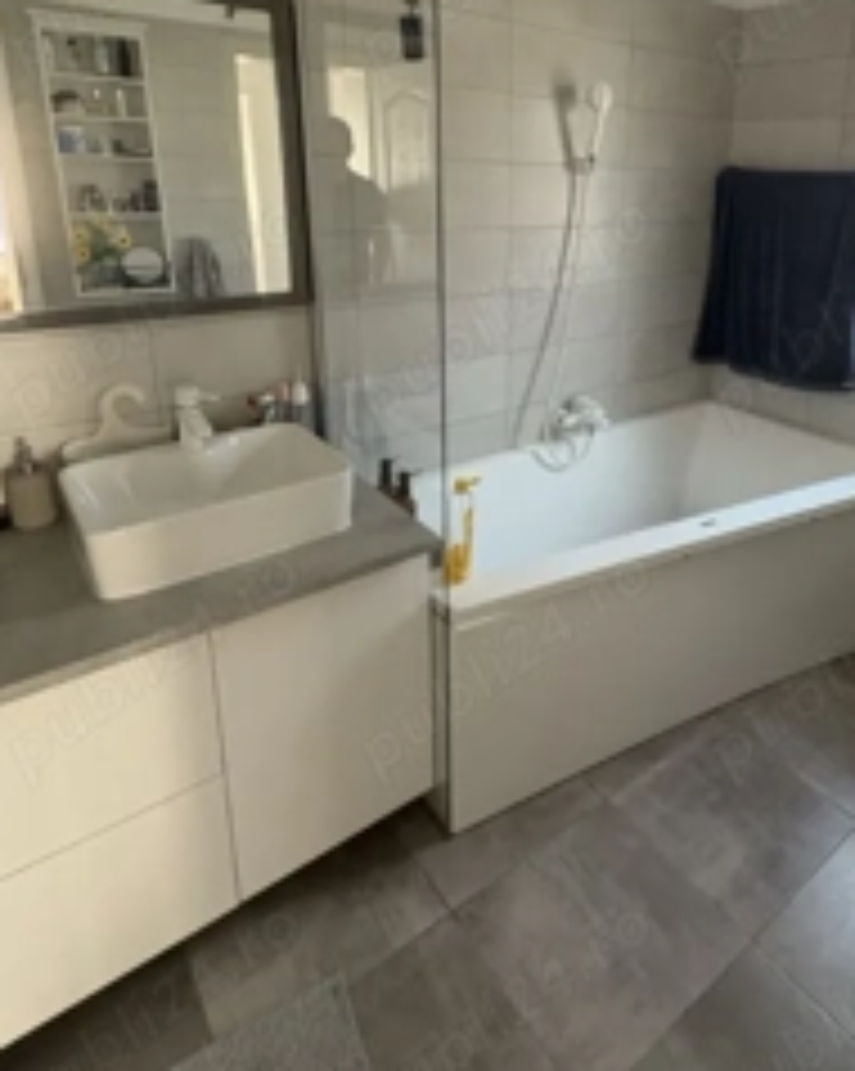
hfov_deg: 59.0
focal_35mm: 23
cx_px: 590
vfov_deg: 70.7
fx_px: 728
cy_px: 364
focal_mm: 2.22
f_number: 2.2
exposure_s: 1/60
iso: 400
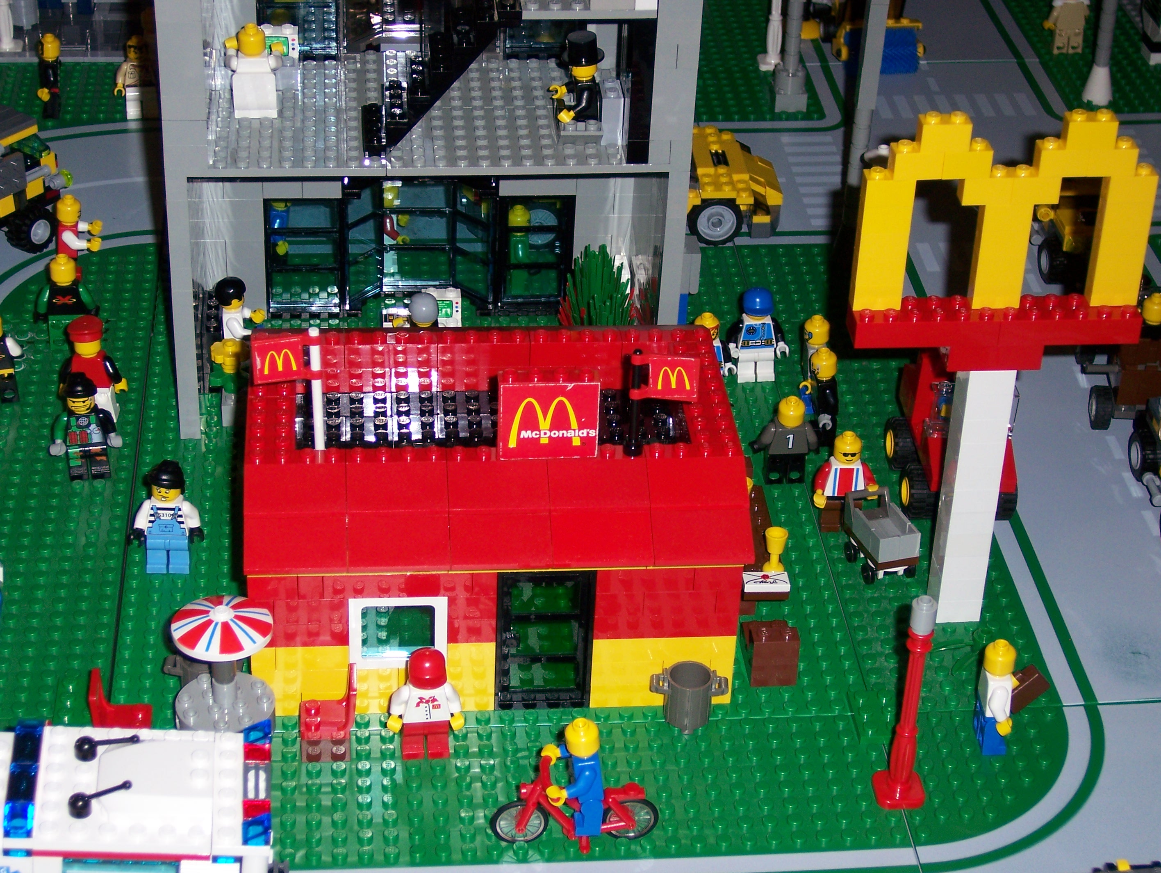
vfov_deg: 21.0
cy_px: 436
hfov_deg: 27.8
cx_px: 580
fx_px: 2349
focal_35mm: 70
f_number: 3.8
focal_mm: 11.6
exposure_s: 1/100
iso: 100
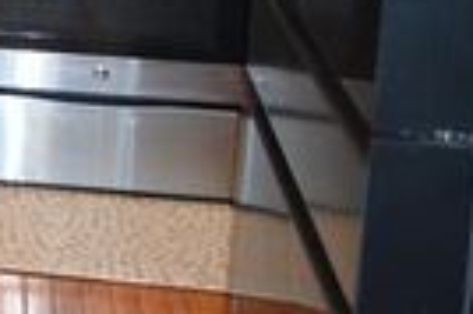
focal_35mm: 112
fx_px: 1470
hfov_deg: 15.8
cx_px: -357
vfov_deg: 11.4
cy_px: -224
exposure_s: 1/60
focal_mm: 20
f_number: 3.8
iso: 800
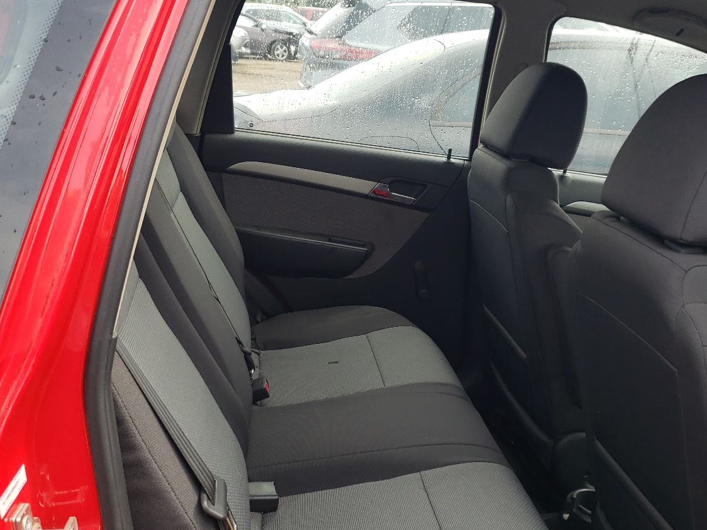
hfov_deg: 50.1
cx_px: 359
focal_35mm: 37
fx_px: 756
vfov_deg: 38.4
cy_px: 332
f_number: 1.5
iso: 50
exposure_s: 1/417
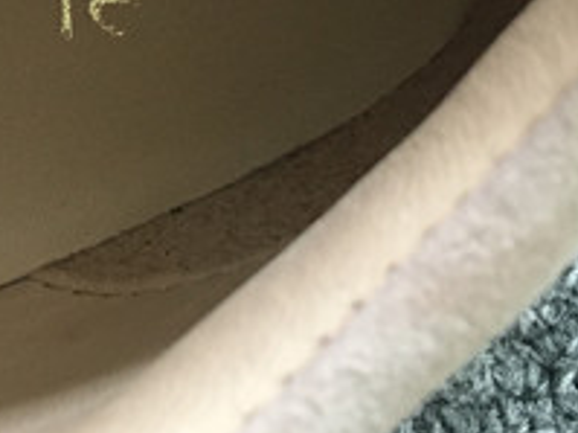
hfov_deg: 18.7
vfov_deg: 13.5
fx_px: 1702
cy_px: -263
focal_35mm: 102
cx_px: -26
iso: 160
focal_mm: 4.15
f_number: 2.2
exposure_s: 1/33
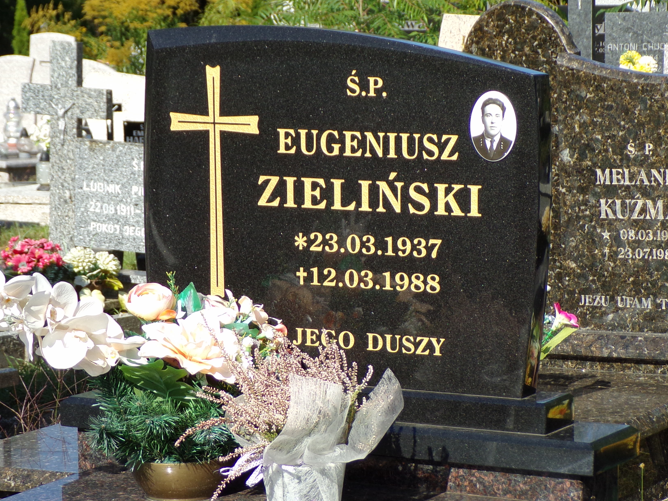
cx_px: 430
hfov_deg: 16.3
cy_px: 304
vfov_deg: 12.2
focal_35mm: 121
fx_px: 2335
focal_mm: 15.4
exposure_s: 1/480
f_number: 4.3
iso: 80
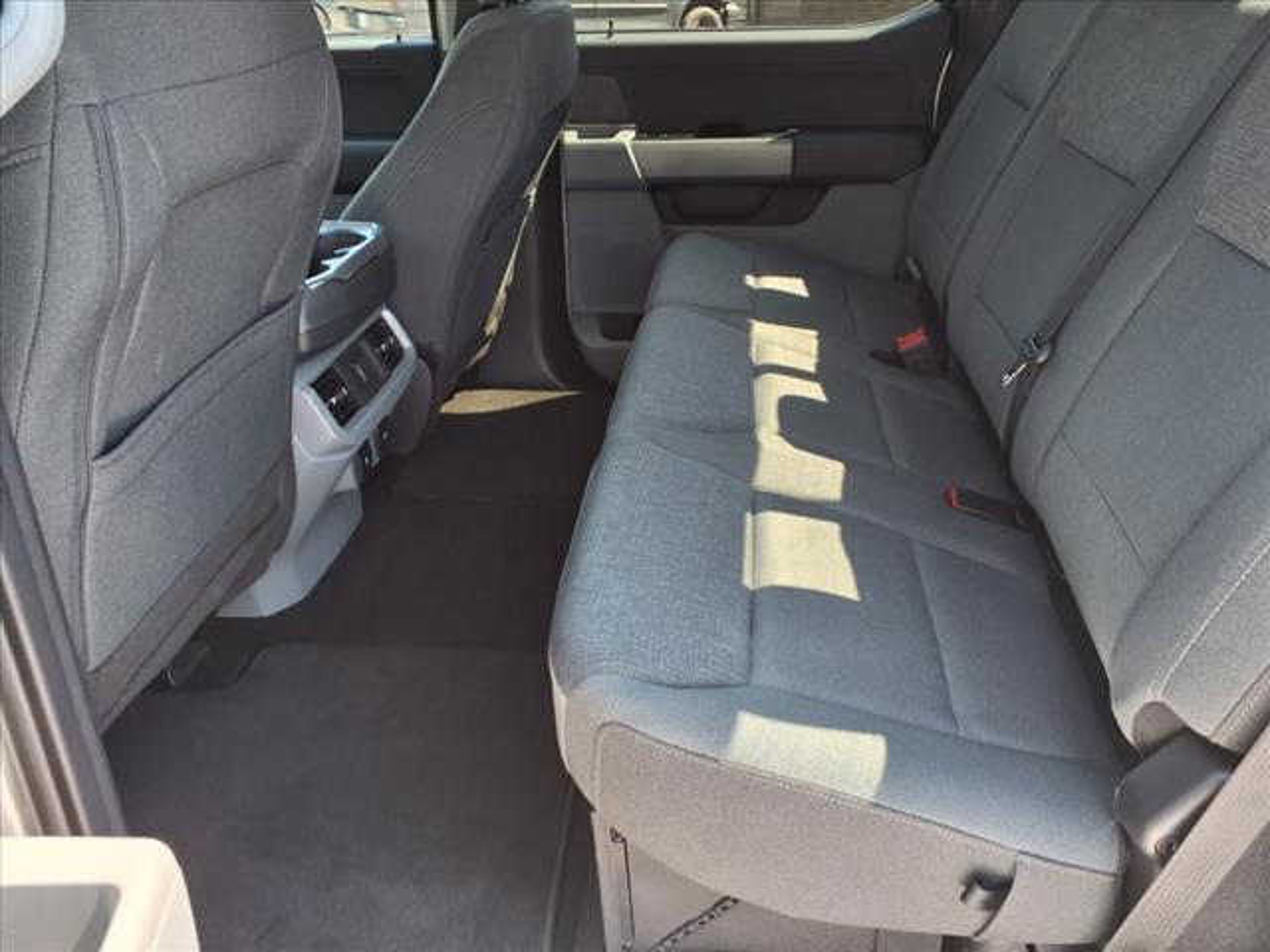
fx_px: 991
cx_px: 635
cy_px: 476
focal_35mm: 27
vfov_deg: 51.4
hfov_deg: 65.3
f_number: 1.9
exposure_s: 1/120
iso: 50
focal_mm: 3.58
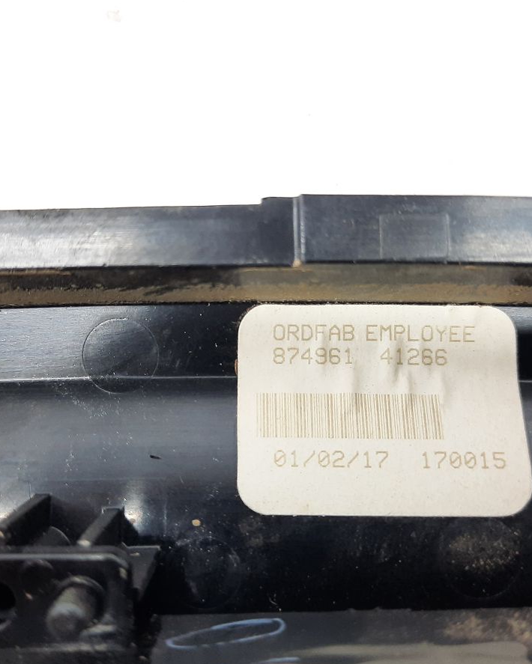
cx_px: 253
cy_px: 334
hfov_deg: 44.5
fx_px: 649
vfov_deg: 54.2
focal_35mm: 33
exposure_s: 1/50
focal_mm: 4.6
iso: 200
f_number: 2
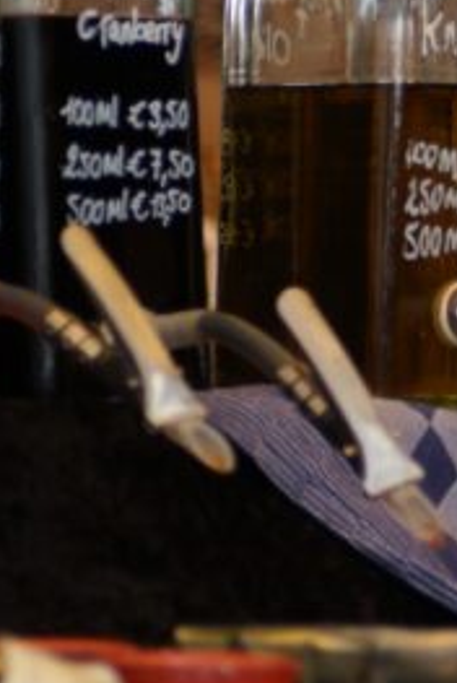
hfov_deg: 4.4
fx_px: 5849
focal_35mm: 308
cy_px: 190
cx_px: 750
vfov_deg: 6.7
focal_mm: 90
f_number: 4
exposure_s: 1/160
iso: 160
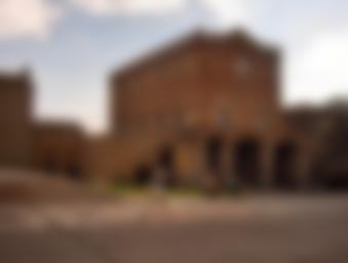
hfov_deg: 47.8
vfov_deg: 37.0
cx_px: 174
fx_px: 393
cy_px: 132
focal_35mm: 39
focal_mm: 8
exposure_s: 1/658
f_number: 4.8
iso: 100
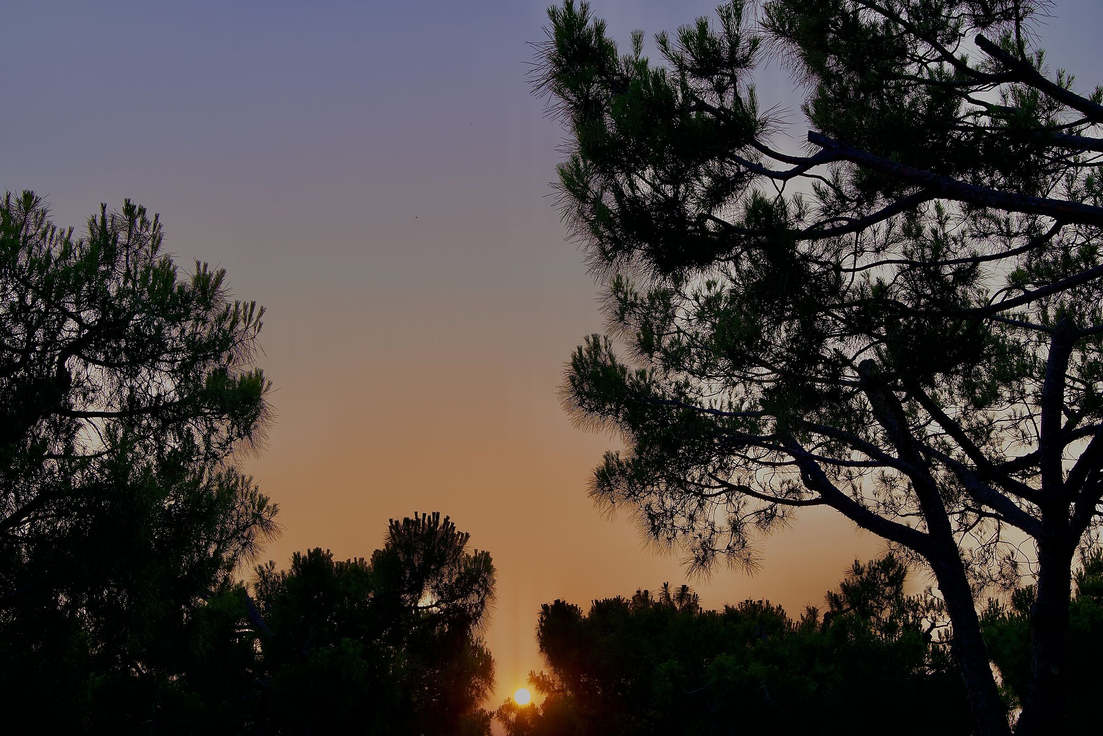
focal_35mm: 50
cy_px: 368
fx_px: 1532
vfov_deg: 27.0
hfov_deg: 39.6
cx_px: 552
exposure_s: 1/250
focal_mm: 50
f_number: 11
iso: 320
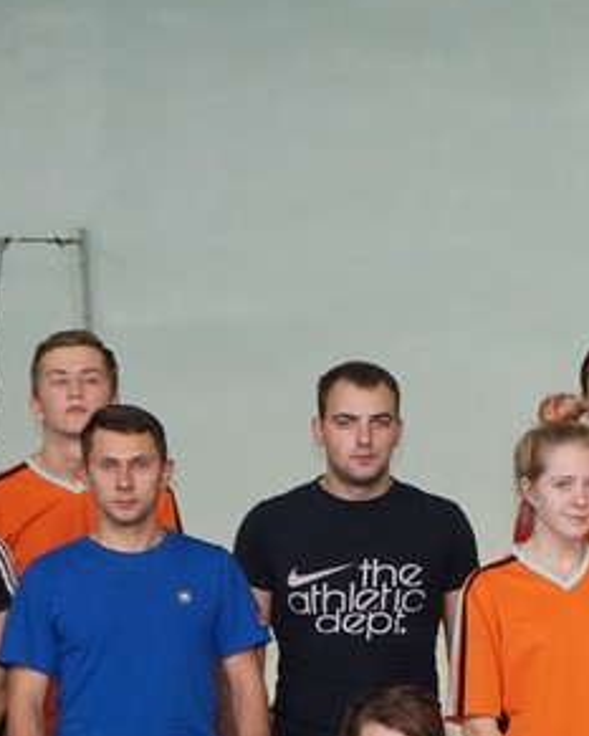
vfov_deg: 15.9
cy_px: 668
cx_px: 753
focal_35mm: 119
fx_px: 2592
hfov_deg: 12.6
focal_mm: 24
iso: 640
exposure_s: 1/160
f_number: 4
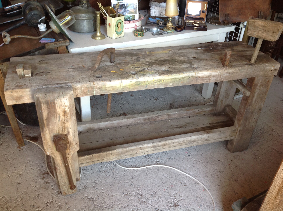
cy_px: 106
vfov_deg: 40.6
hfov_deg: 52.7
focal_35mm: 35
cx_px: 142
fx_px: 286
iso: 64
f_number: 2.4
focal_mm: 4.28
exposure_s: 1/24
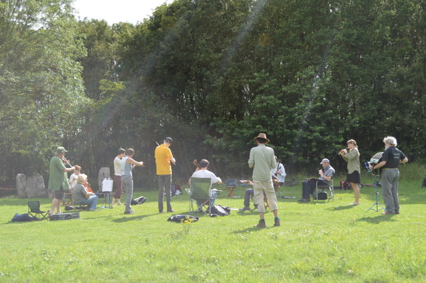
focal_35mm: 48
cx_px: 213
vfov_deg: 28.0
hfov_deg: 41.1
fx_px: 568
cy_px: 142
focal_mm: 32
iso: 100
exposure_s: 1/160
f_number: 6.3
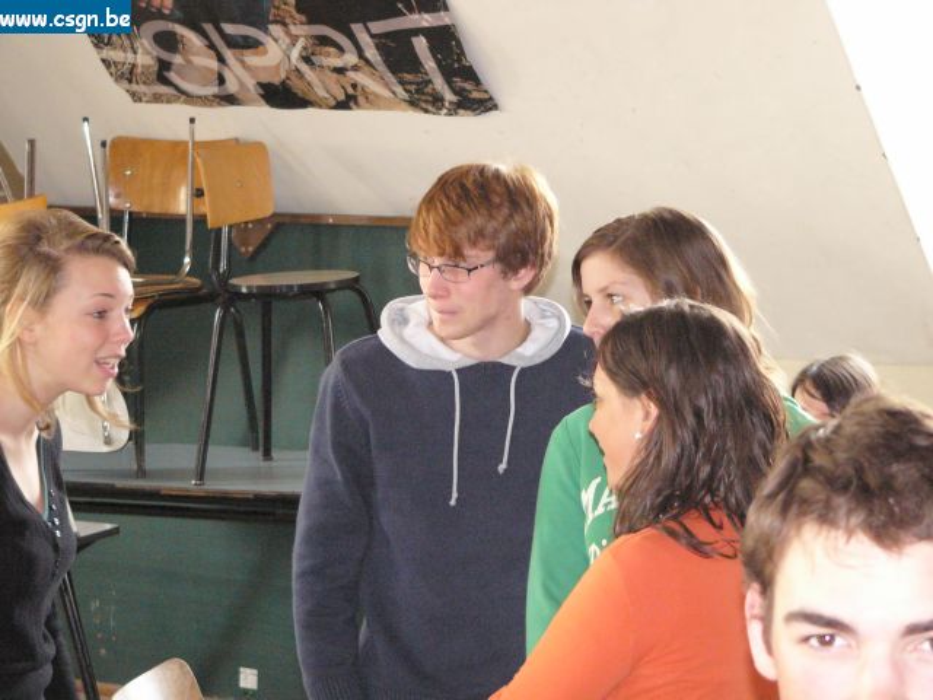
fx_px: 3019
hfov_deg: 17.6
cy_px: 350
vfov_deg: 13.2
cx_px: 466
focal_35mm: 112
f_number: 2.8
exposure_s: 1/60
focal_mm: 18.6
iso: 400
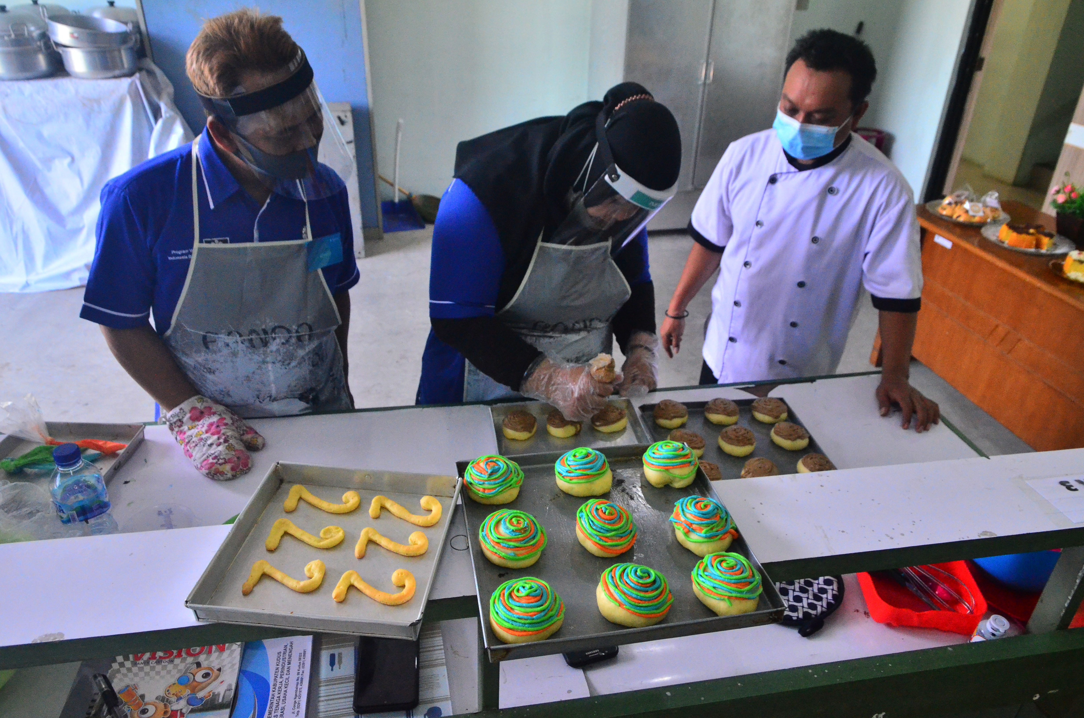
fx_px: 721
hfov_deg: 73.9
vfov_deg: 52.9
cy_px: 359
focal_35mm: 24
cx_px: 542
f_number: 6.7
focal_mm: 16
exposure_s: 1/180
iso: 3200
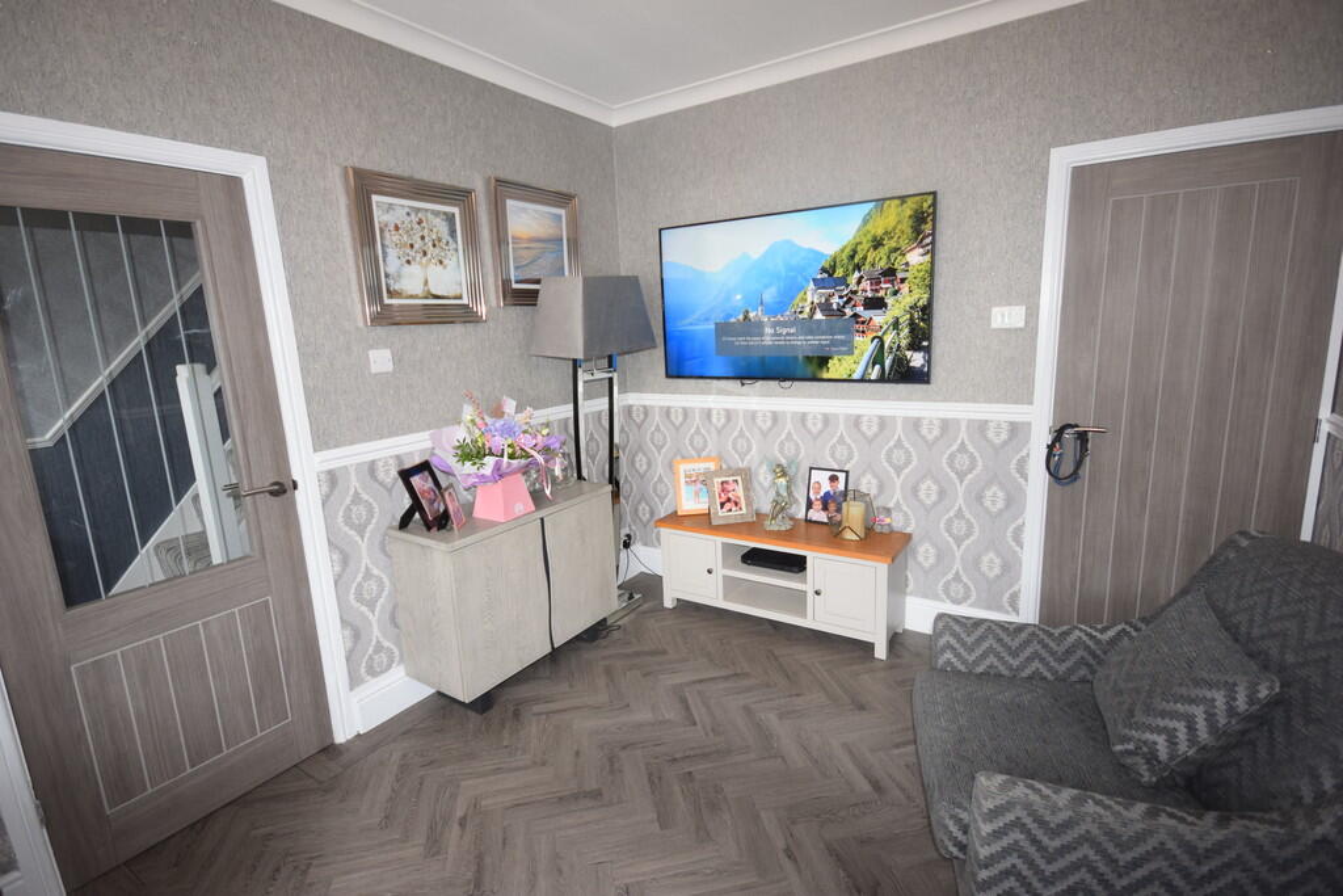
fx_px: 644
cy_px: 448
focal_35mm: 17
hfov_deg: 92.4
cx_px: 672
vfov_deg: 69.7
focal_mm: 11.5
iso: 800
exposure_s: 1/100
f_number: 5
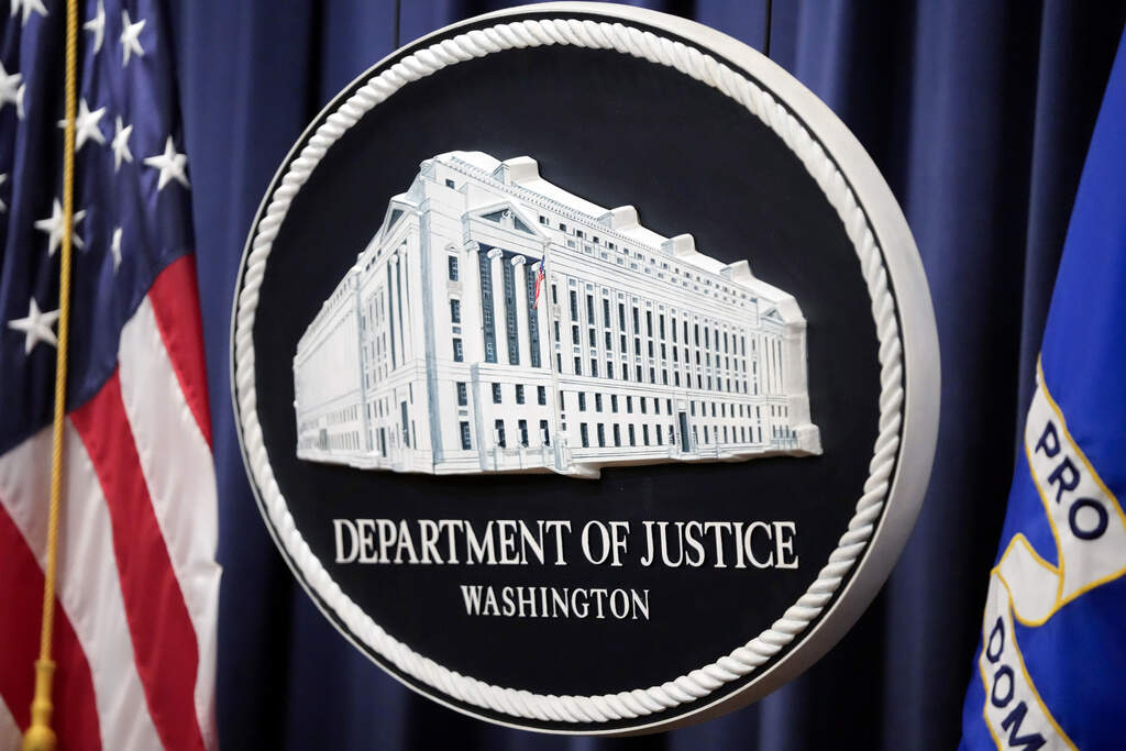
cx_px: 563
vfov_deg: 6.9
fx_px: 6256
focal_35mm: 200
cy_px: 376
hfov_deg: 10.3
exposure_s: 1/320
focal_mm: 200
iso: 8000
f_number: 2.8
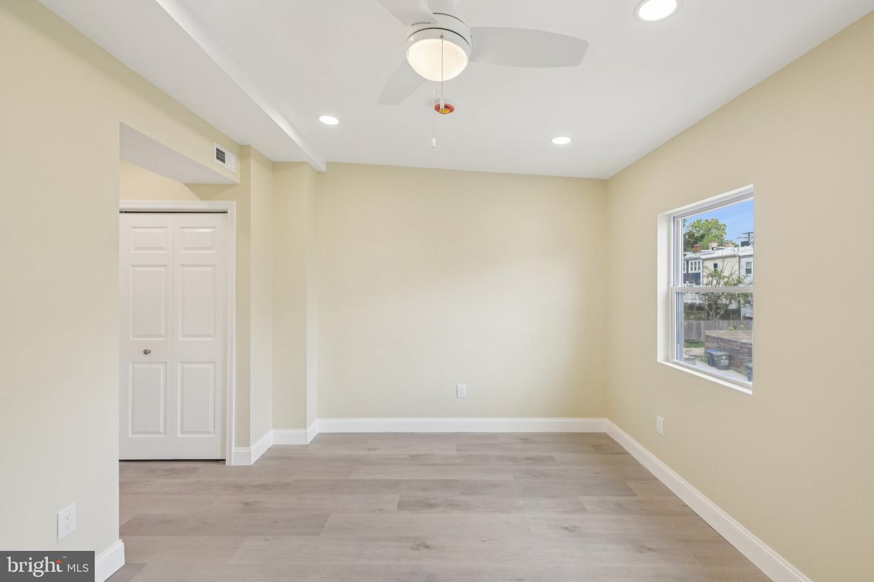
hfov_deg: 96.7
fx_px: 388
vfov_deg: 73.7
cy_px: 291
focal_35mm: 16
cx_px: 437
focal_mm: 16
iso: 100
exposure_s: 1/25
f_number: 8
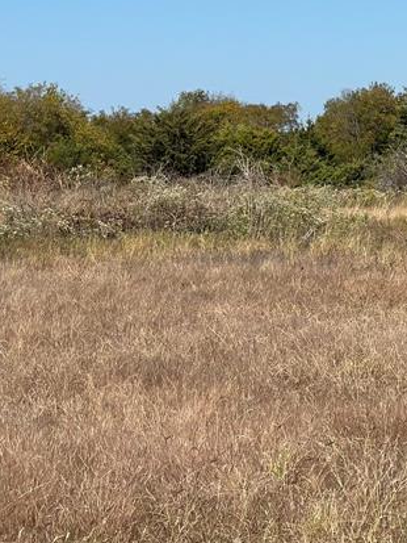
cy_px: 270
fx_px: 1865
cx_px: 500
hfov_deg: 12.2
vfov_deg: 16.5
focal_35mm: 119
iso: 100
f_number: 1.78
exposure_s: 1/8929
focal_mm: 6.86
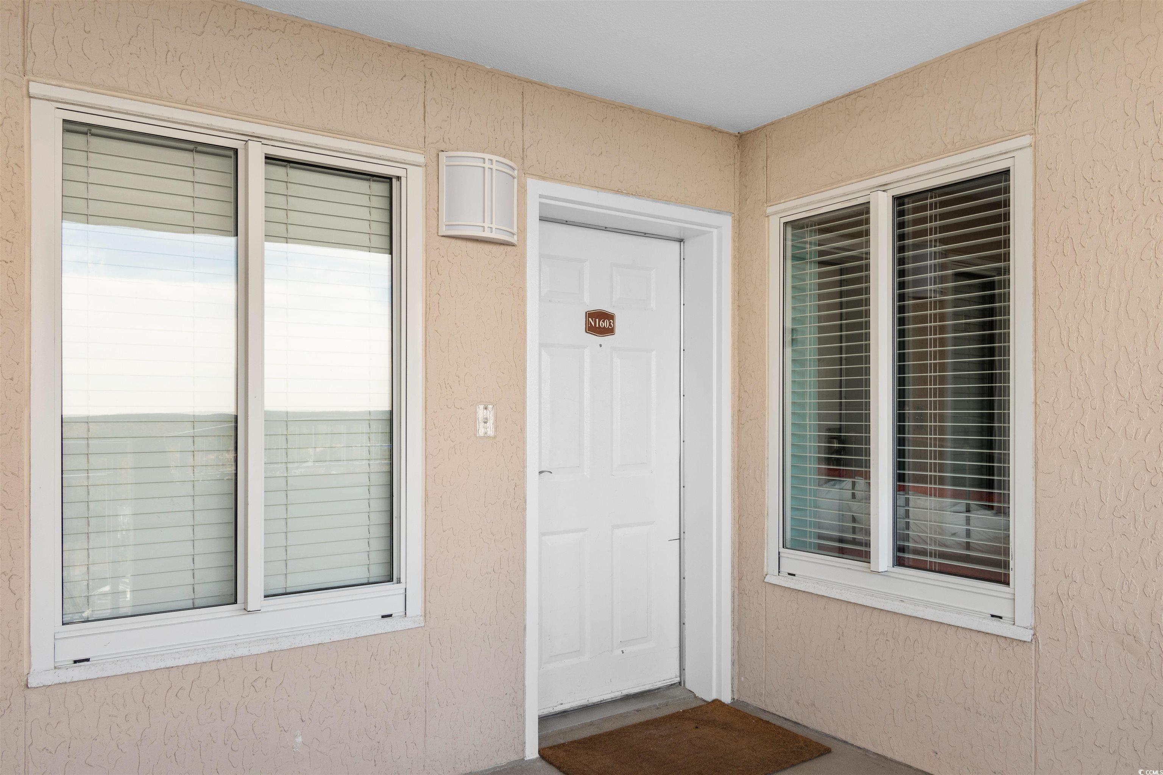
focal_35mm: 25
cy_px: 388
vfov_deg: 51.3
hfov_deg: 71.5
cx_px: 582
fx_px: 808
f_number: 5.3
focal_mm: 17
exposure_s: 1/40
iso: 100
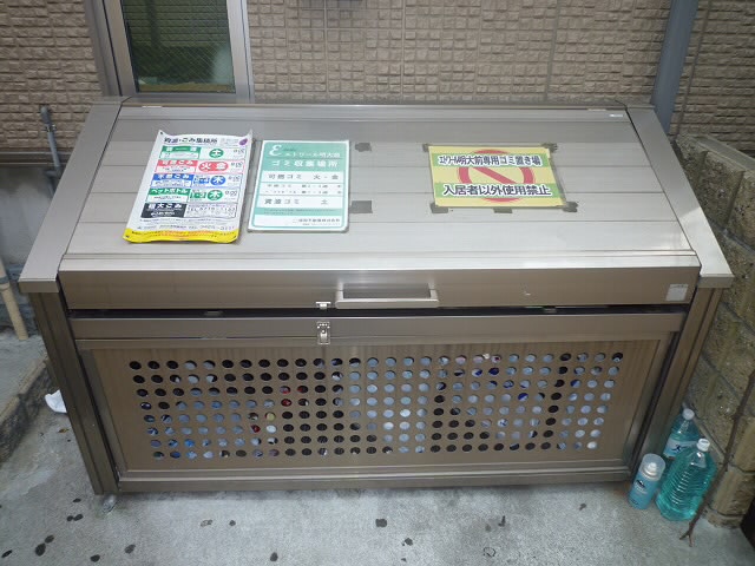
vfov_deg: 54.9
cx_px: 378
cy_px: 283
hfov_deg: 69.4
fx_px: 545
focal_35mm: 25
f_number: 2.8
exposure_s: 1/400
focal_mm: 4.4
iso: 100
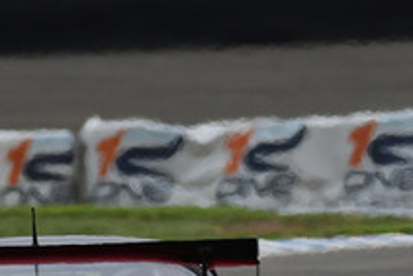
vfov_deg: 0.5
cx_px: 219
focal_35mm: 2734
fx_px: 31385
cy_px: 186
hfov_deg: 0.8
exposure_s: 1/640
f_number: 10
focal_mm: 480
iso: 320
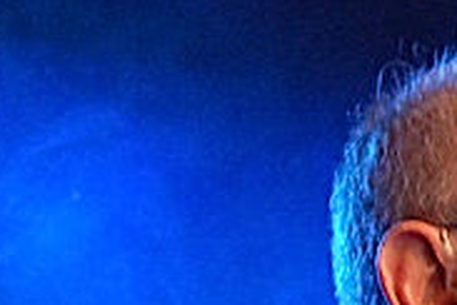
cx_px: 724
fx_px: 5750
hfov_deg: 4.5
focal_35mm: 453
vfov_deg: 3.0
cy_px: 252
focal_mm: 46
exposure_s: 1/13
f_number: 5.3
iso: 800
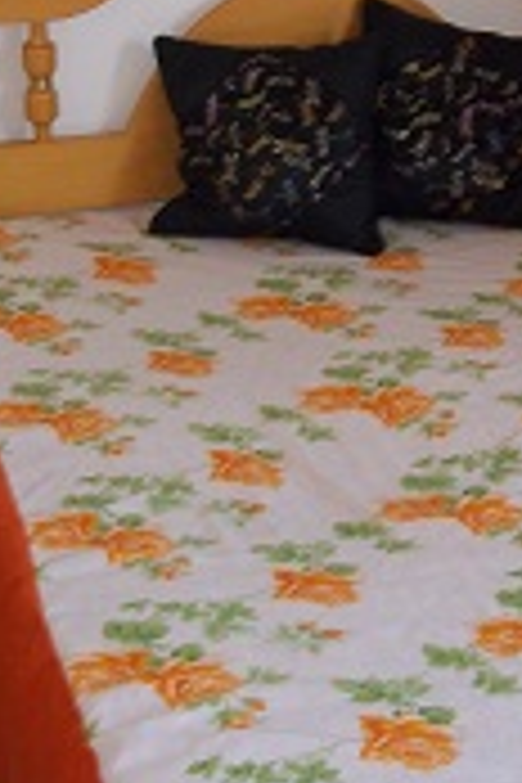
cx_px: 351
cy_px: 207
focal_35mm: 86
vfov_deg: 23.4
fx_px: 1870
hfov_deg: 15.9
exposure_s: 1/30
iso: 80
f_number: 3.1
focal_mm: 6.5
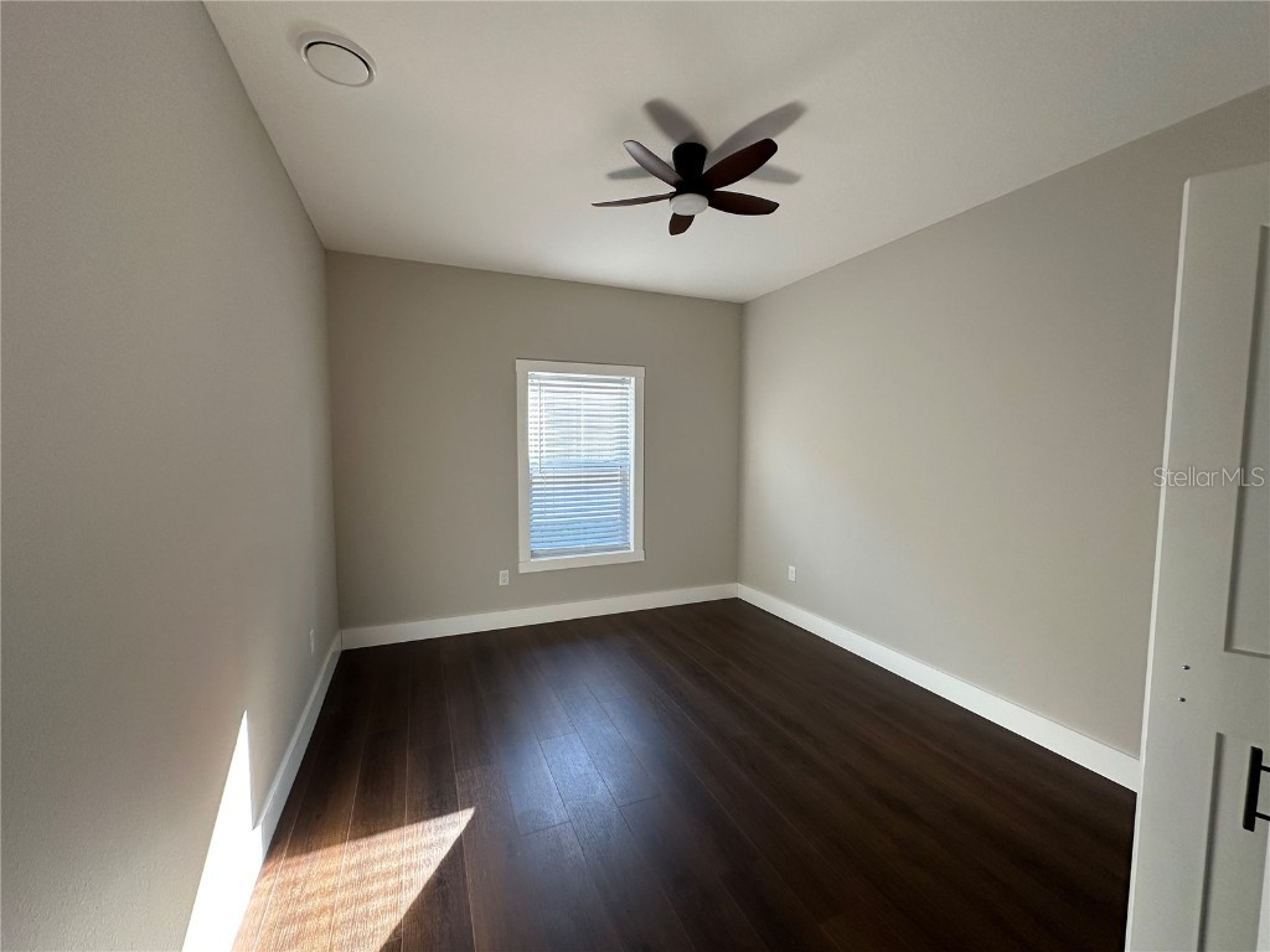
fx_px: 514
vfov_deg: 85.7
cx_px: 635
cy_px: 476
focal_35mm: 14
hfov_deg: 102.1
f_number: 2.2
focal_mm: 2.22
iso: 125
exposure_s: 1/99
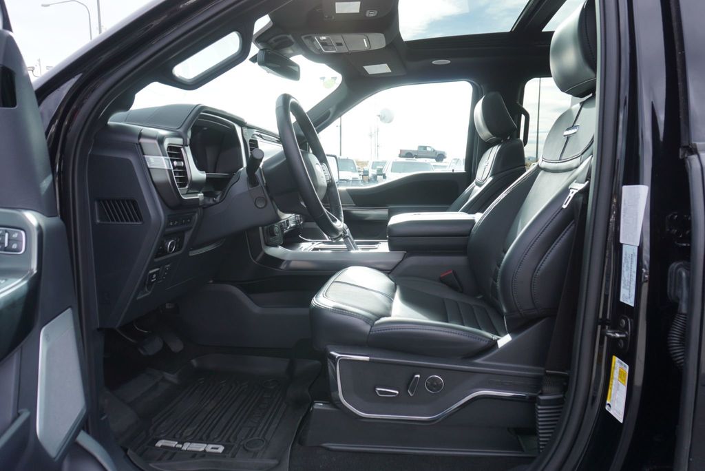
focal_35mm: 24
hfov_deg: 73.7
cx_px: 352
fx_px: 470
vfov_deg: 53.2
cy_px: 236
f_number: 5
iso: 100
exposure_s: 1/100
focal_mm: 16
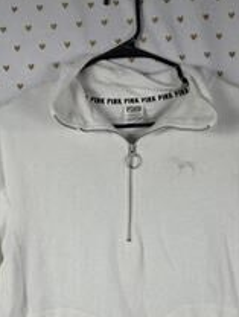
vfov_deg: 42.6
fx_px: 385
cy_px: 256
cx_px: 142
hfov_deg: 34.4
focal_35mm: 42
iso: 64
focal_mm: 6.3
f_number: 1.7
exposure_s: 1/120
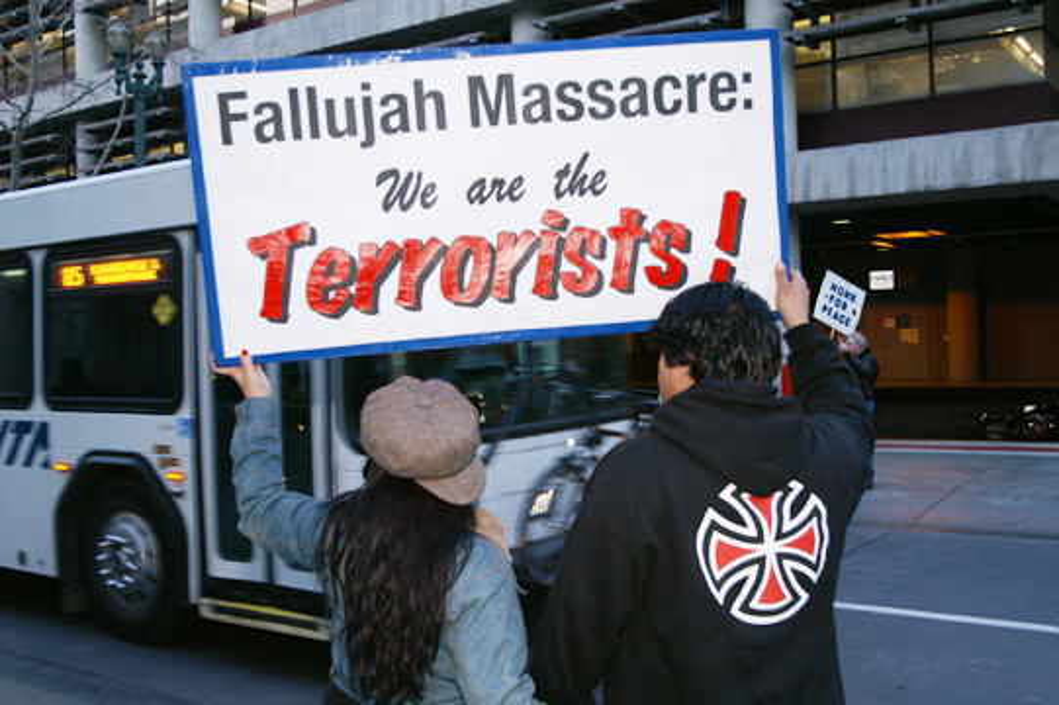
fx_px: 1058
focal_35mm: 36
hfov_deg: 53.2
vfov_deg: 36.8
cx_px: 530
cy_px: 352
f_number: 5.6
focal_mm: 24
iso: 400
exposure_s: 1/60
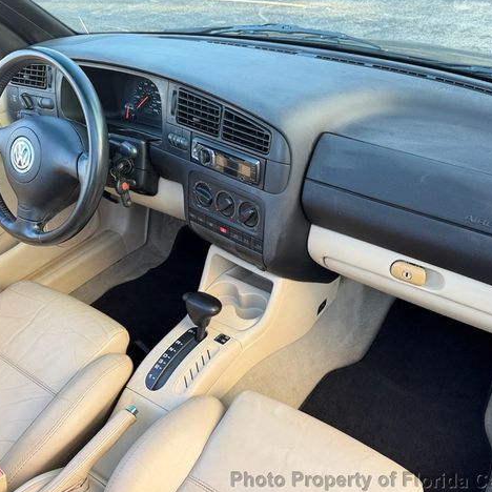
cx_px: 304
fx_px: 466
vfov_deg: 55.6
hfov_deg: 55.1
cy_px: 250
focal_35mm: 29
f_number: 1.78
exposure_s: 1/121
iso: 80
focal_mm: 6.76
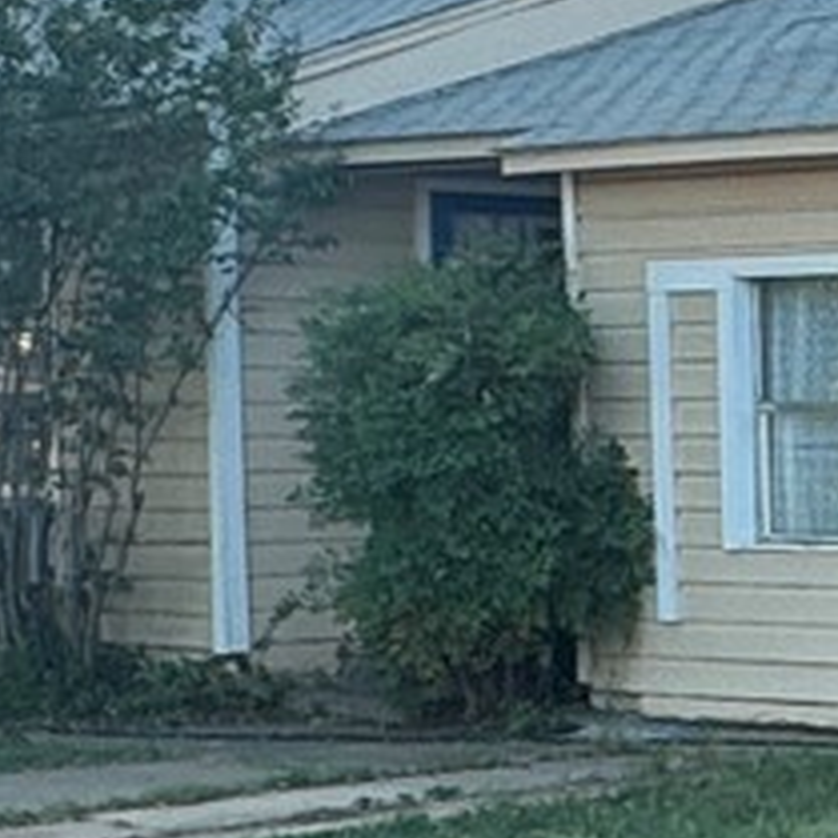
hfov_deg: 10.9
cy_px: 517
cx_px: 2326
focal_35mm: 121
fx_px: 3314
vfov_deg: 14.4
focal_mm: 2.22
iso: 40
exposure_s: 1/198
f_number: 2.2
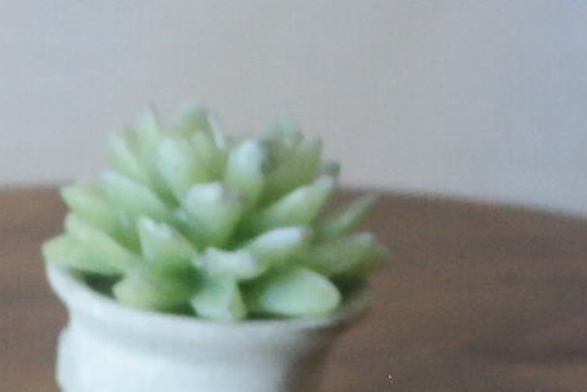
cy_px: 646
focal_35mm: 208
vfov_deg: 6.5
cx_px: -648
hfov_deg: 9.2
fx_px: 3393
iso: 1600
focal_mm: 30
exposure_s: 1/30
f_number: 5.6
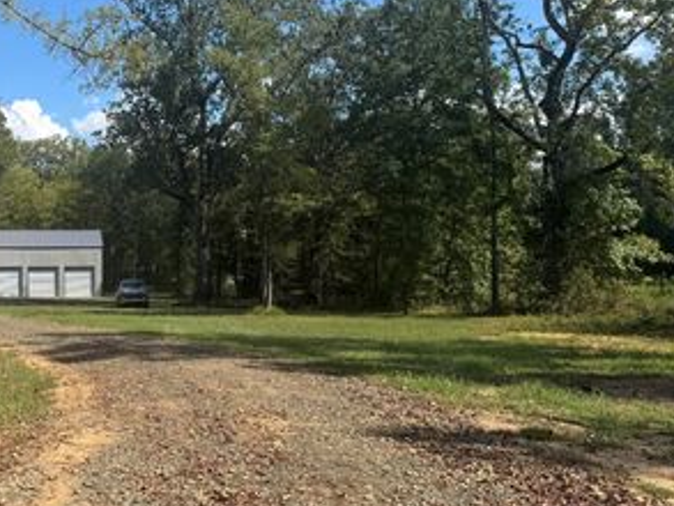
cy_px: 268
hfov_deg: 43.1
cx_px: 110
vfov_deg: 35.2
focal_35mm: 41
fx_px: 799
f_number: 1.78
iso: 80
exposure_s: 1/2833
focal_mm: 6.76
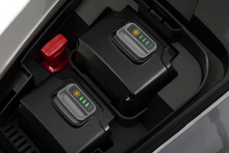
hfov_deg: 26.6
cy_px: 84
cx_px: 106
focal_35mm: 76
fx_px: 484
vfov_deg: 18.0
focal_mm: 68
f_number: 13
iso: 50
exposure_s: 1/8
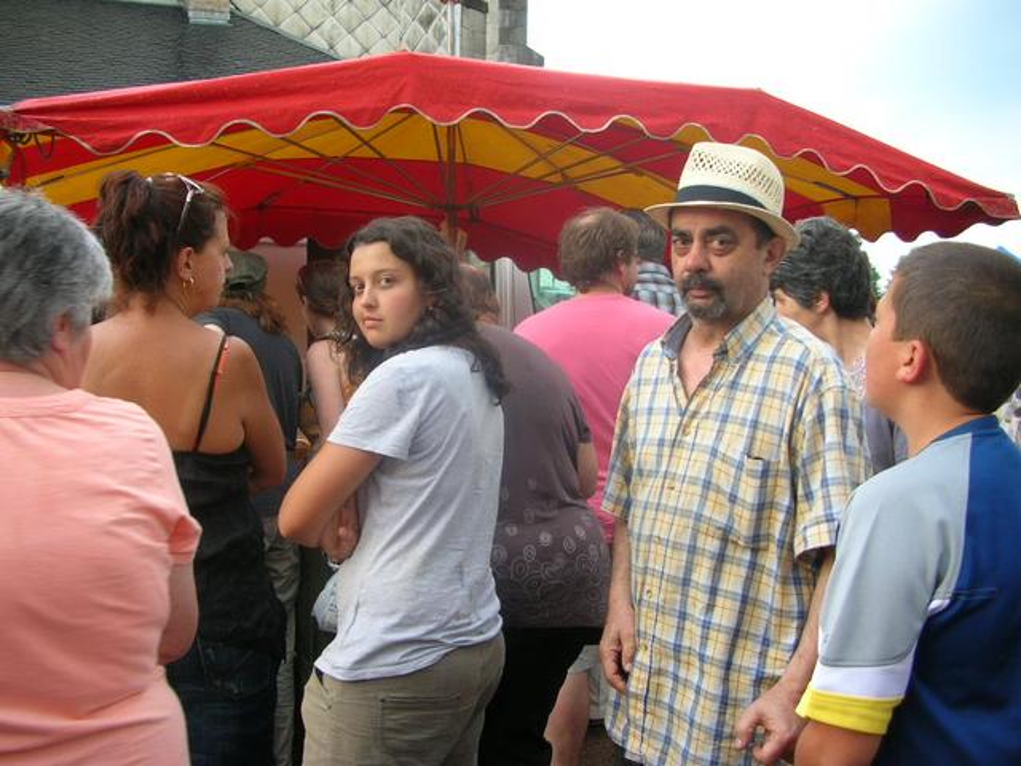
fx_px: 1032
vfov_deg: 40.7
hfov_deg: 52.6
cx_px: 510
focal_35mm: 35
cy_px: 383
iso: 50
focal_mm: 5.8
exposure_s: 1/80.3
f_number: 2.8
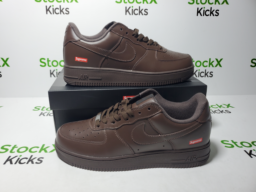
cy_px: 96
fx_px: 192
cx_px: 128
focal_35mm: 26
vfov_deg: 53.1
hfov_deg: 67.3
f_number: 1.5
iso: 50
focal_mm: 4.3
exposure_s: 1/310
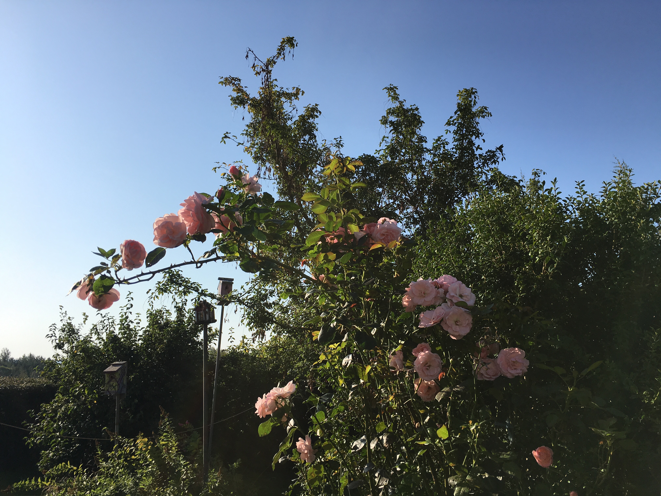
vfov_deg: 48.2
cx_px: 330
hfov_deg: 61.7
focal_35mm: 29
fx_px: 554
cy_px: 248
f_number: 2.2
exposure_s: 1/2331
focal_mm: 4.15
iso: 25
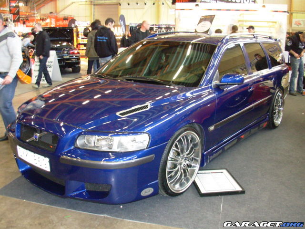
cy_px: 114
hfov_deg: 49.0
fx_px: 335
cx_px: 152
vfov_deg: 37.7
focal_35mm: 38
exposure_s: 1/15.1
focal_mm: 6.3
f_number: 2.9
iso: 200
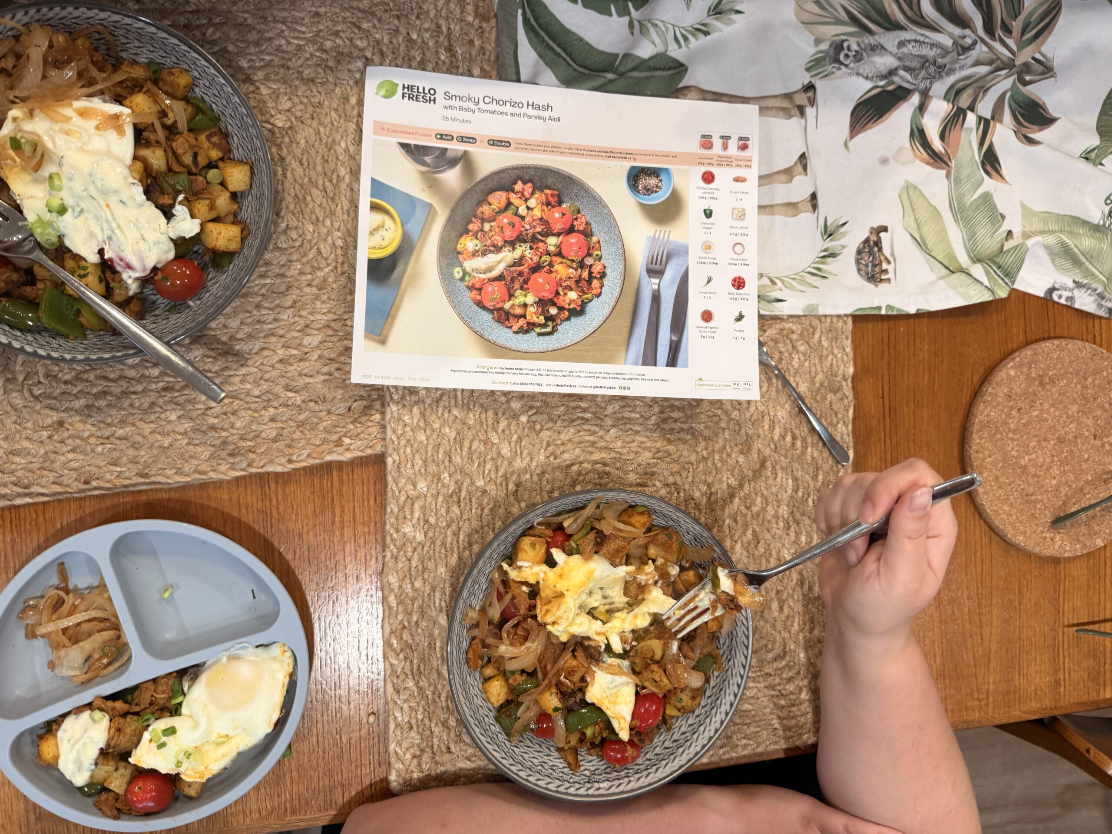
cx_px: 556
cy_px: 417
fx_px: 771
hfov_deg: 71.6
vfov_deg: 56.8
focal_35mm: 24
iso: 200
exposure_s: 1/120
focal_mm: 6.76
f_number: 1.78
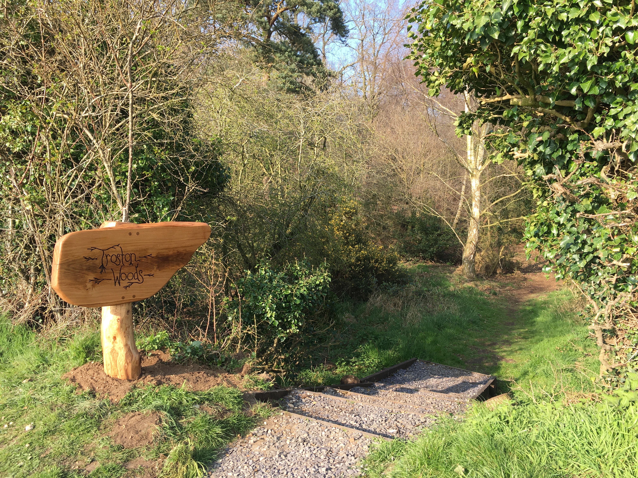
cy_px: 239
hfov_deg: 61.7
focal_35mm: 29
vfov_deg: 48.2
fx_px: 534
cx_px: 319
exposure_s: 1/358
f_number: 2.2
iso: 25
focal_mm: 4.15
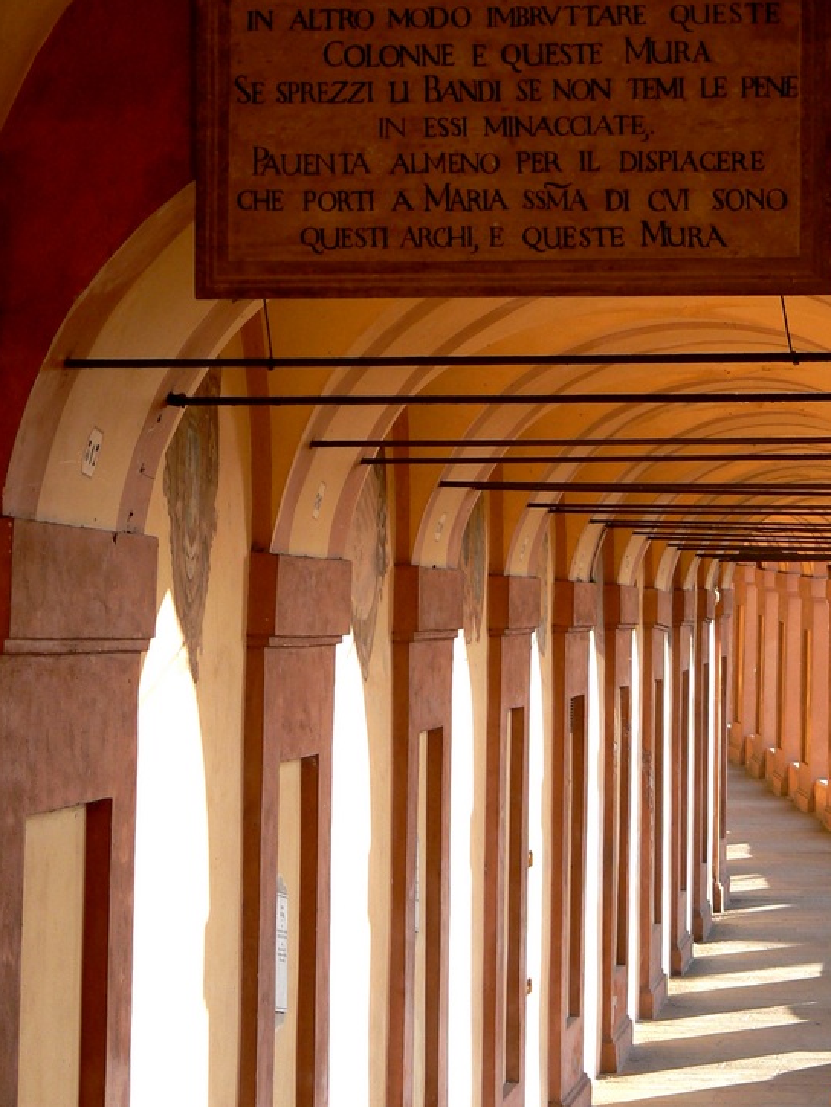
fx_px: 4608
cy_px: 640
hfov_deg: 10.3
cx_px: 455
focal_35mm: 144
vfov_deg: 13.7
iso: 100
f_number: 3.2
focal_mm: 16.9
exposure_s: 1/160
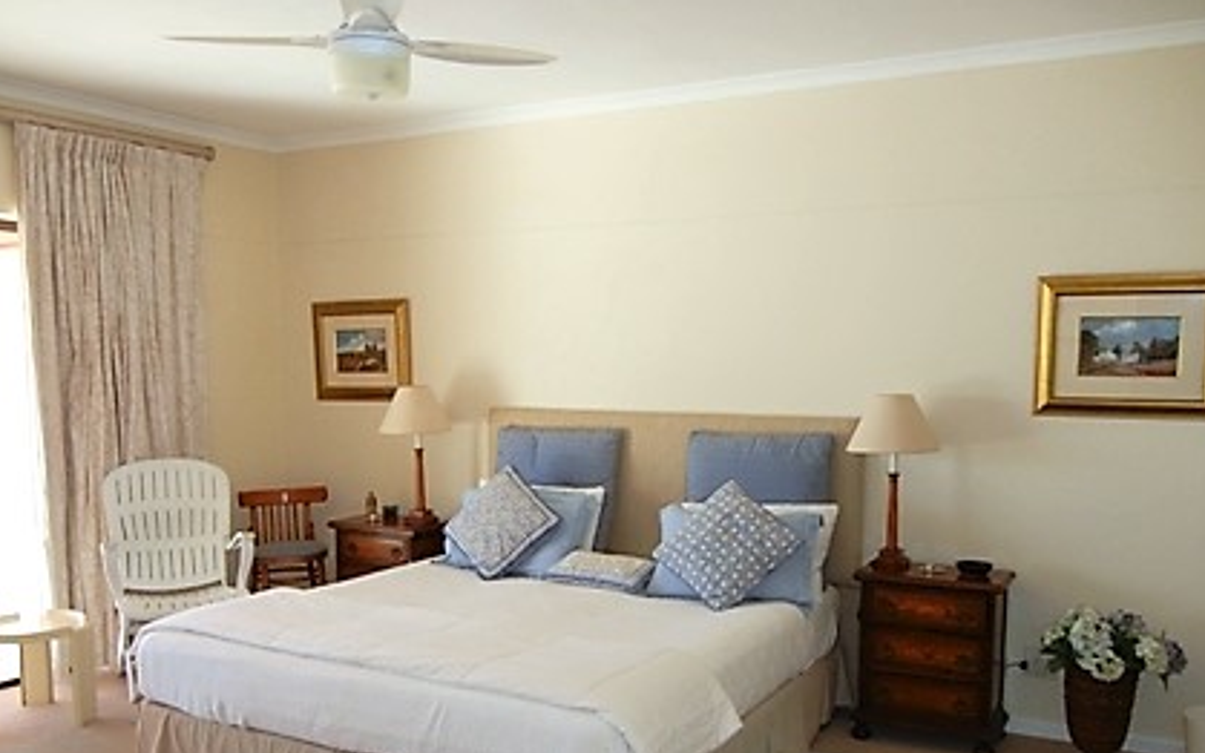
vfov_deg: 37.1
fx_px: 1117
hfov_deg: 56.7
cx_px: 590
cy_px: 471
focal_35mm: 34
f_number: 3.5
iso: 160
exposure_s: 1/210
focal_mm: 5.4
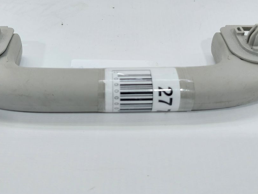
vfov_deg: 34.2
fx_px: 306
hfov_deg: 45.8
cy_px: 43
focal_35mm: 41
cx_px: 121
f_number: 1.8
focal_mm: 5.23
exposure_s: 1/50
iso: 80
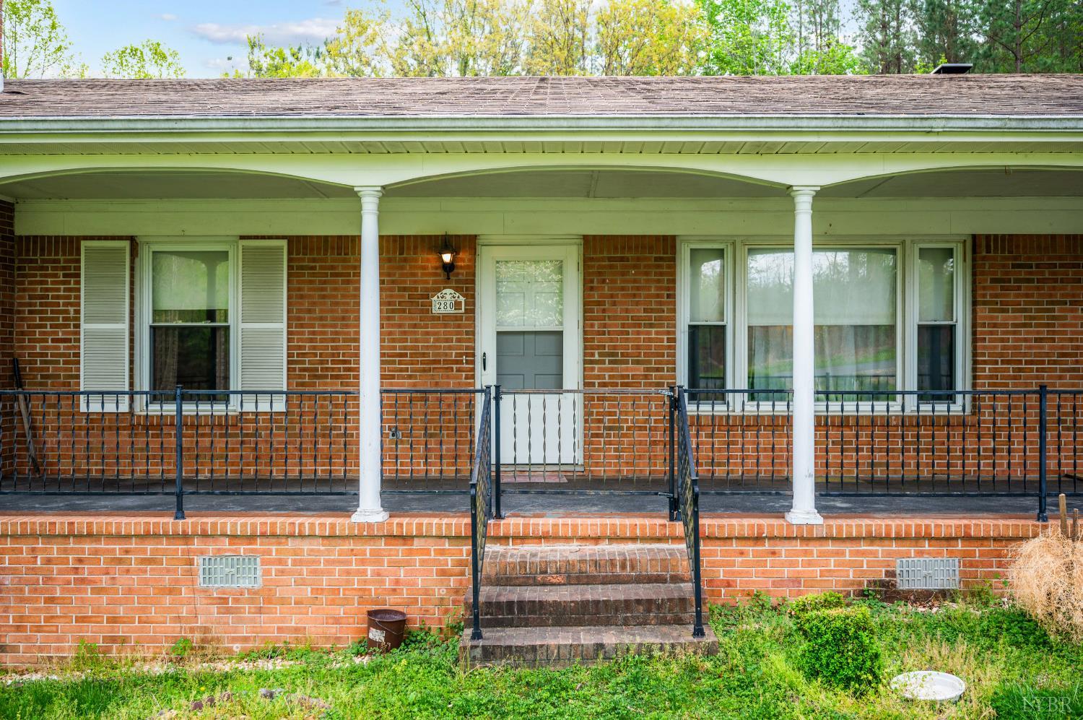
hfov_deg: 62.0
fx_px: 902
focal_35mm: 30
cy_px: 360
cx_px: 542
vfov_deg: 43.5
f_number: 4
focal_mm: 30
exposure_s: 1/200
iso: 200
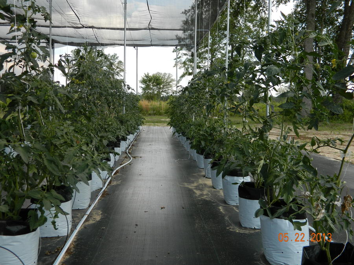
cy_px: 132
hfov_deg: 45.8
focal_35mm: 41
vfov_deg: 35.1
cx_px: 177
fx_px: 419
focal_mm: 7.3
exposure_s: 1/320
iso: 80
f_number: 3.5
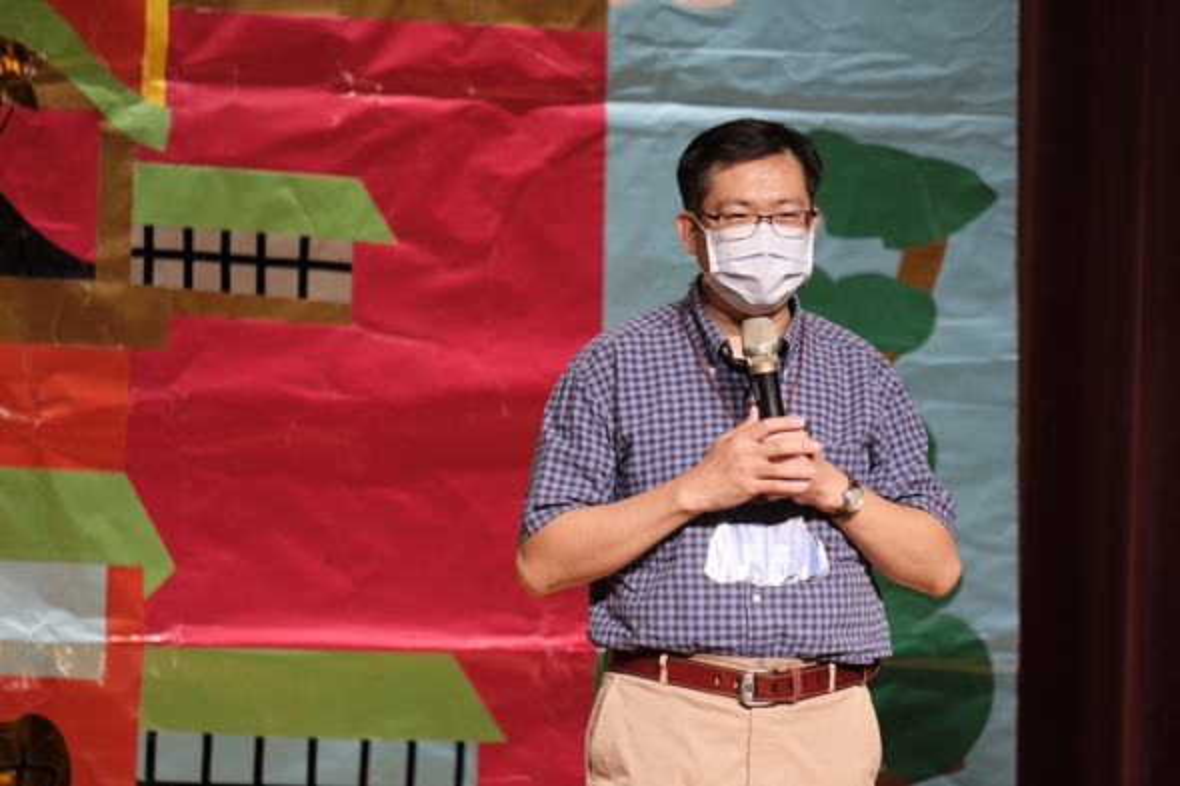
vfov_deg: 5.0
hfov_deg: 7.6
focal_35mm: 272
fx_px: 8913
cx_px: 590
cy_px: 393
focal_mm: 181.1
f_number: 4.7
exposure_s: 1/125
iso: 1000
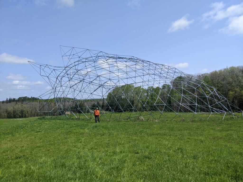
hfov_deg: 65.3
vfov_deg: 51.4
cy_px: 91
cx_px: 122
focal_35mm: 27
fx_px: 190
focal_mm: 4.44
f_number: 1.8
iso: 82
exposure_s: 1/3906
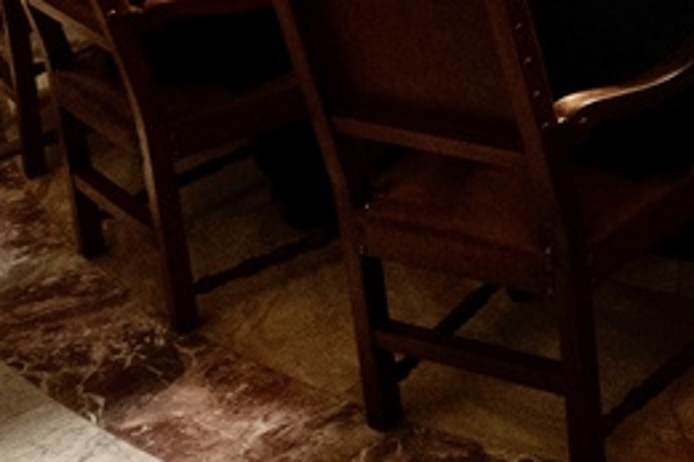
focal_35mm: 70
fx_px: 1349
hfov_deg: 20.1
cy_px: -357
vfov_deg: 16.4
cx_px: 1271
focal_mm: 13
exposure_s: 1/80
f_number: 4
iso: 3200
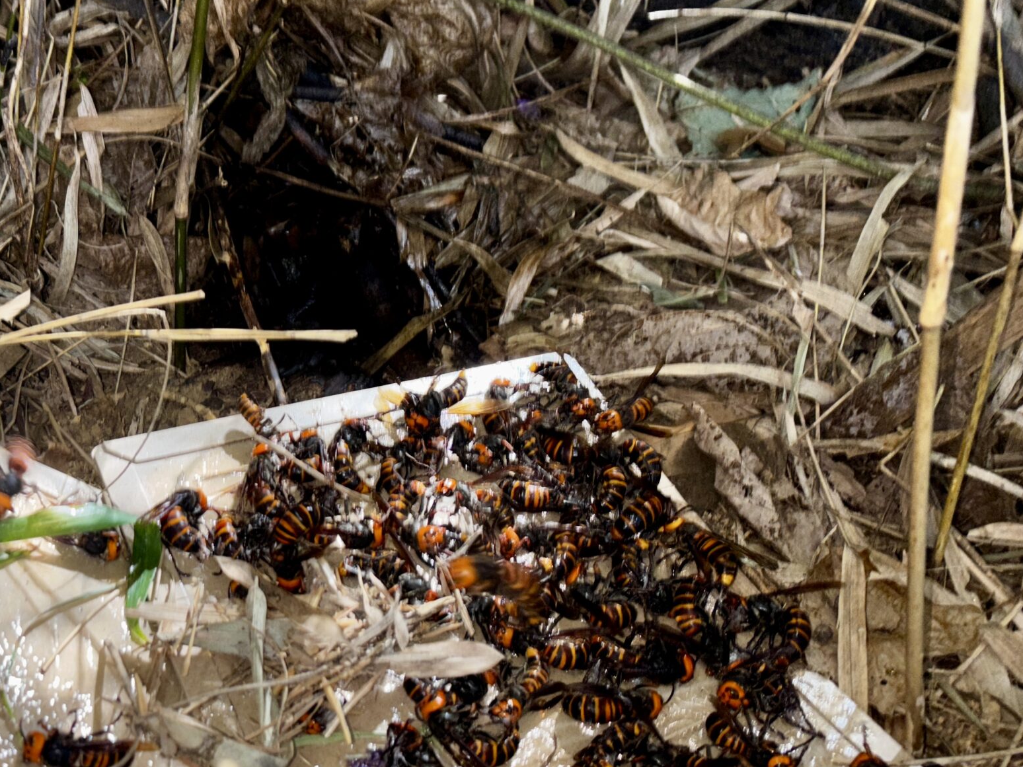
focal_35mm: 43
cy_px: 398
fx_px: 1271
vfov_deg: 33.6
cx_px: 263
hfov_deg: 42.6
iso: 32
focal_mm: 5.96
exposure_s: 1/57
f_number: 1.6
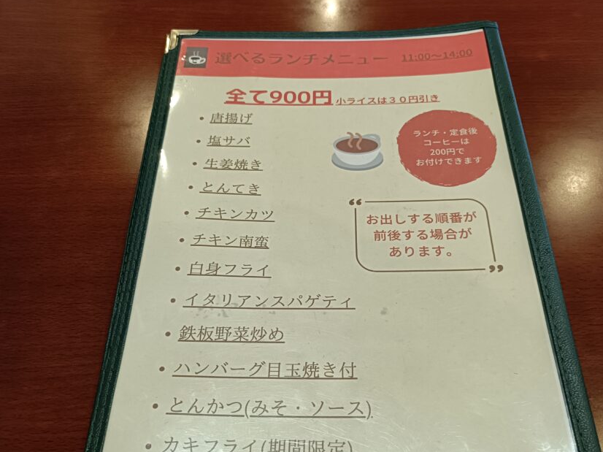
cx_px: 304
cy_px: 261
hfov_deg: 58.4
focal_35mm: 31
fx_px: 540
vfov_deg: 45.3
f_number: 1.7
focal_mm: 4.7
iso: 640
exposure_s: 1/60
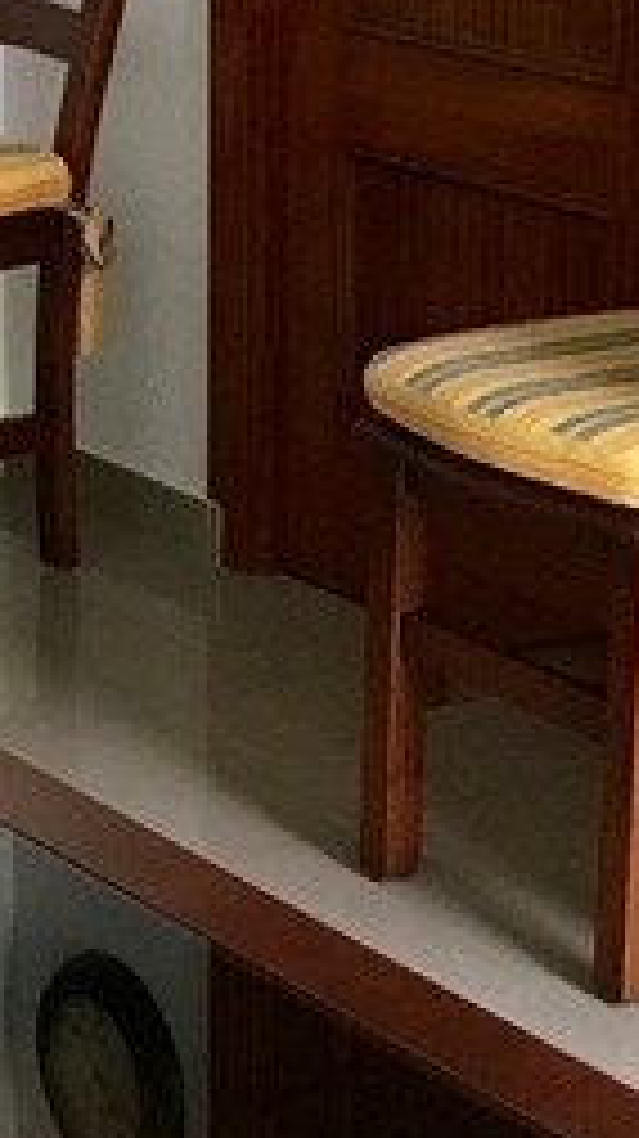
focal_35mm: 128
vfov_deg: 16.7
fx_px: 3862
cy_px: 297
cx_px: -184
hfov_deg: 9.3
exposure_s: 1/33
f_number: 2.2
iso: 200
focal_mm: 4.15
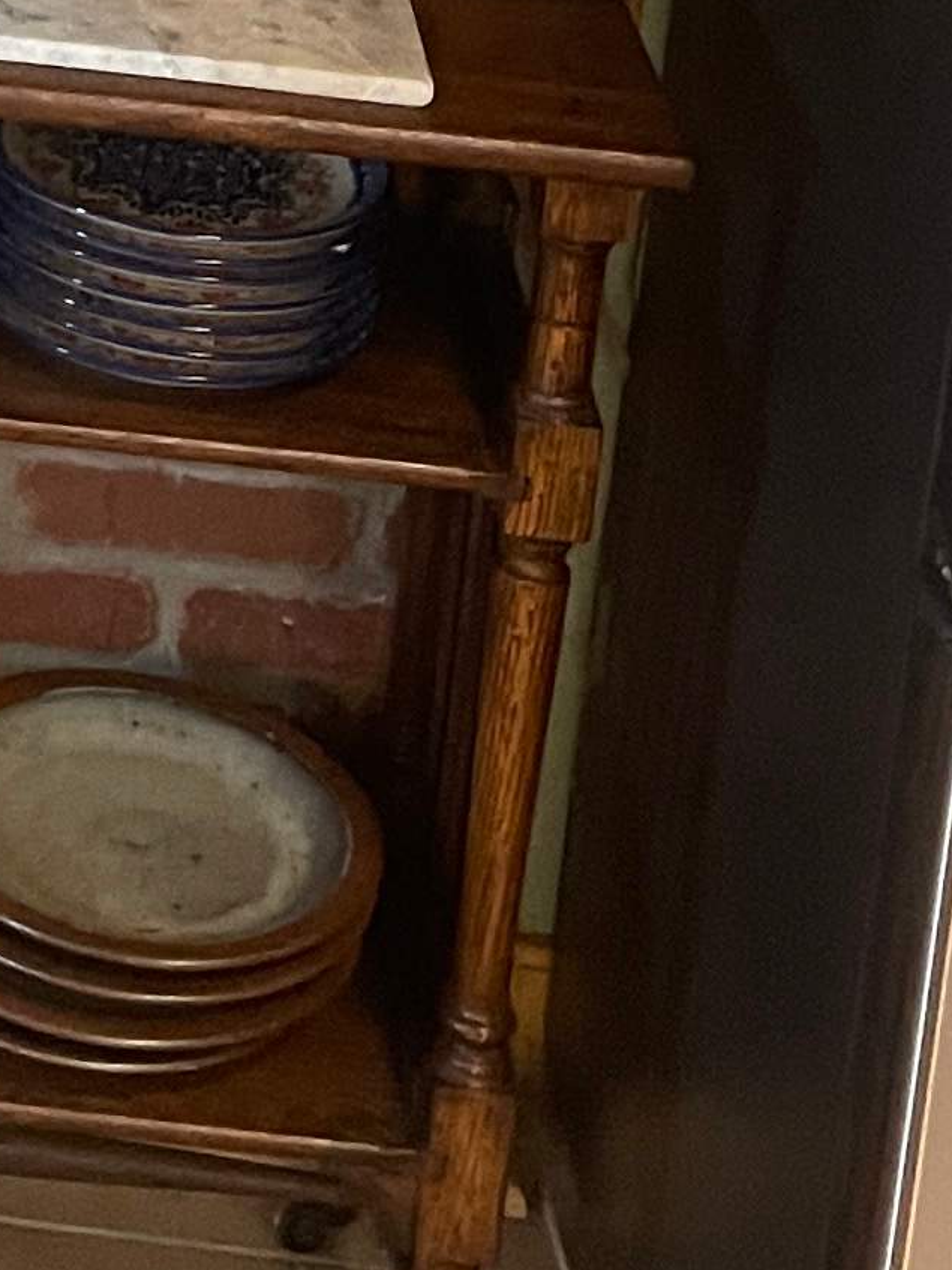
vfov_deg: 14.6
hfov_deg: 11.6
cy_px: -972
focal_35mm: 119
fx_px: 4365
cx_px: -705
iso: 500
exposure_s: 1/40
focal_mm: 5.1
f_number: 1.6
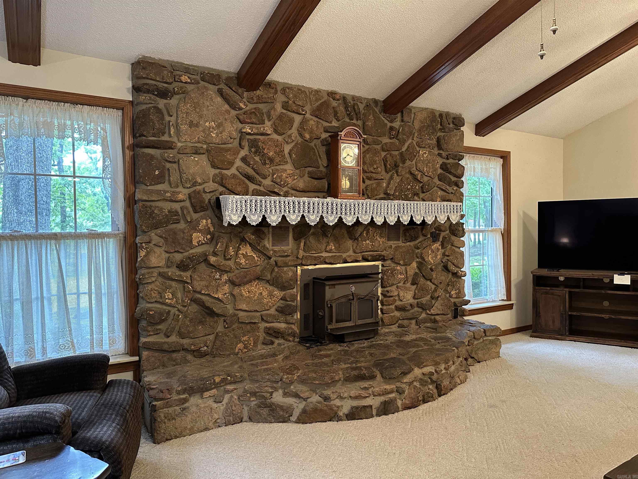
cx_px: 319
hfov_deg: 71.6
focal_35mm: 24
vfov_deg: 56.8
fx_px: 442
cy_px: 240
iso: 400
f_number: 1.78
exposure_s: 1/60
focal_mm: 6.86
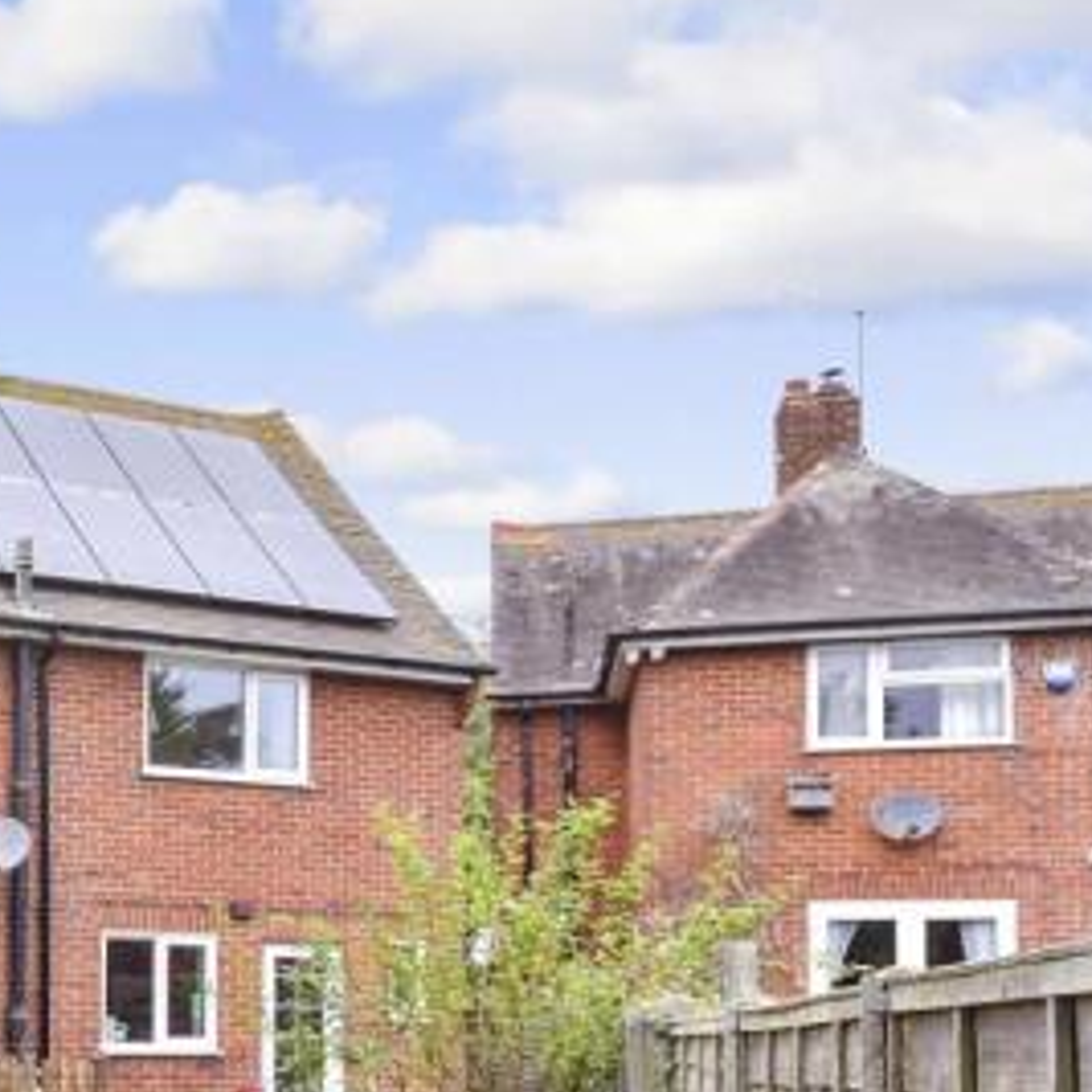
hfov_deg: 30.5
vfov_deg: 33.0
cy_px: 877
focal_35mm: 50
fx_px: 1785
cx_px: -100
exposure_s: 1/250
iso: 1000
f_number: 8
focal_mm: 16
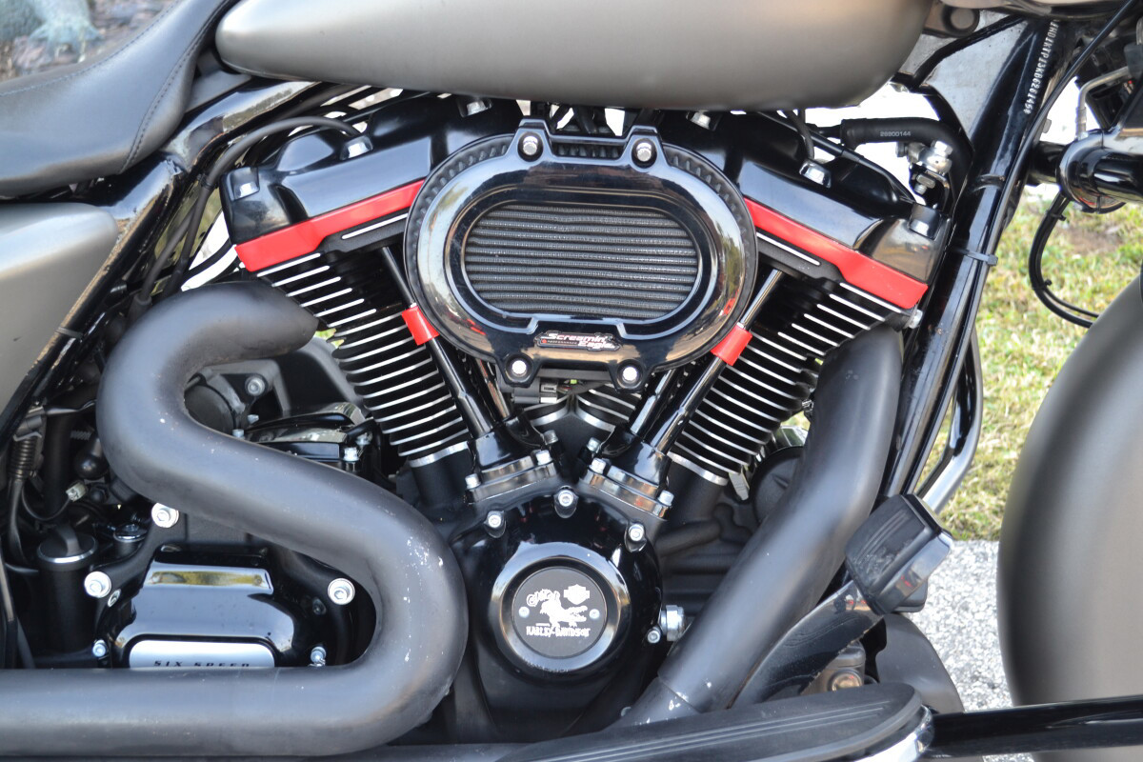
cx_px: 572
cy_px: 381
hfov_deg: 41.1
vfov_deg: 28.1
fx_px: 1524
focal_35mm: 48
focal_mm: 32
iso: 400
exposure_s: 1/60
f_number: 4.8
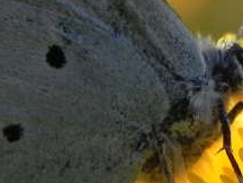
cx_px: 110
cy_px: 112
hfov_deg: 4.0
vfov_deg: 3.0
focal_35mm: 498
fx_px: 3496
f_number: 4
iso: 160
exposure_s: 1/356
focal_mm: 18.8
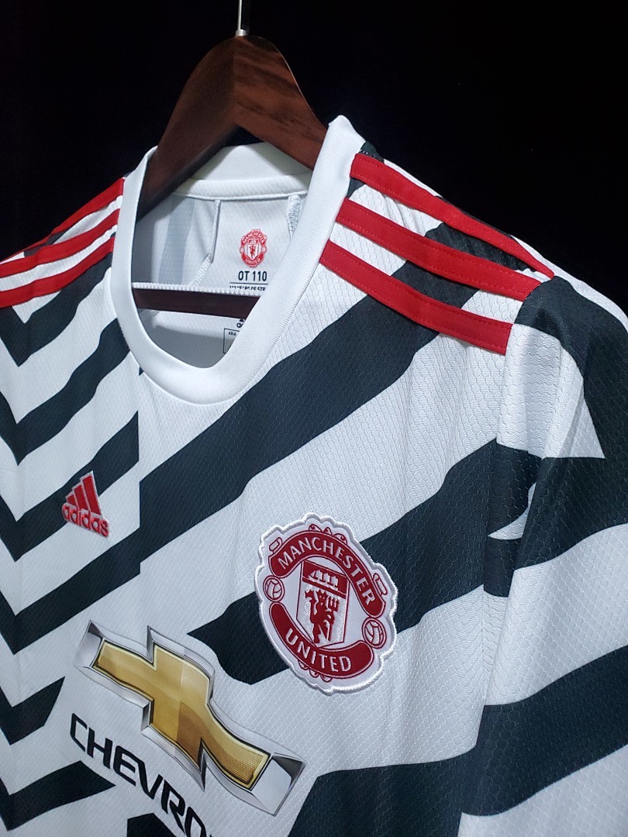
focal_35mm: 26
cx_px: 314
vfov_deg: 67.3
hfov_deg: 53.1
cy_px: 418
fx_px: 629
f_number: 2.4
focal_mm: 4.3
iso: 400
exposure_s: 1/10
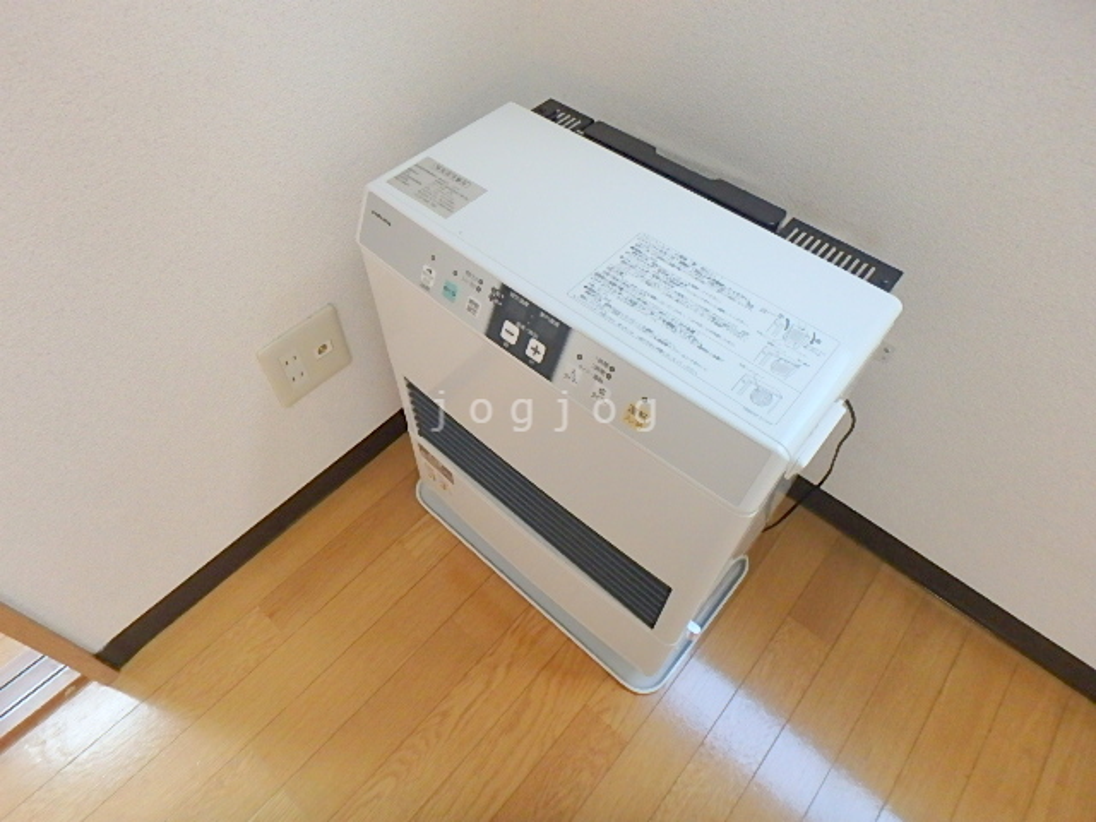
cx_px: 548
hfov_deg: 79.0
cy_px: 411
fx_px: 665
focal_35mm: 21
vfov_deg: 63.4
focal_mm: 3.7
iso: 640
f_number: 3.5
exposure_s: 1/30
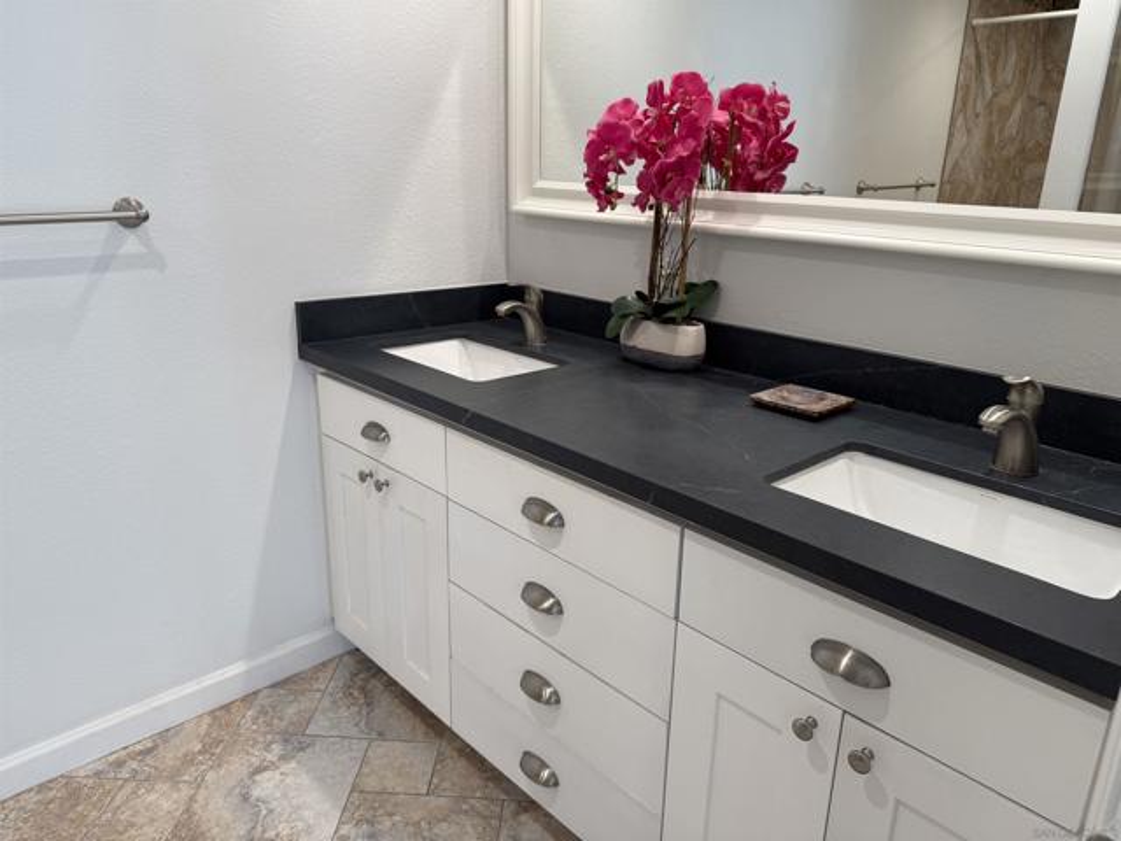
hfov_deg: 71.6
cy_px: 420
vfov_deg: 56.8
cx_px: 560
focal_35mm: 24
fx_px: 777
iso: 100
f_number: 1.78
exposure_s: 1/120
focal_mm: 6.76
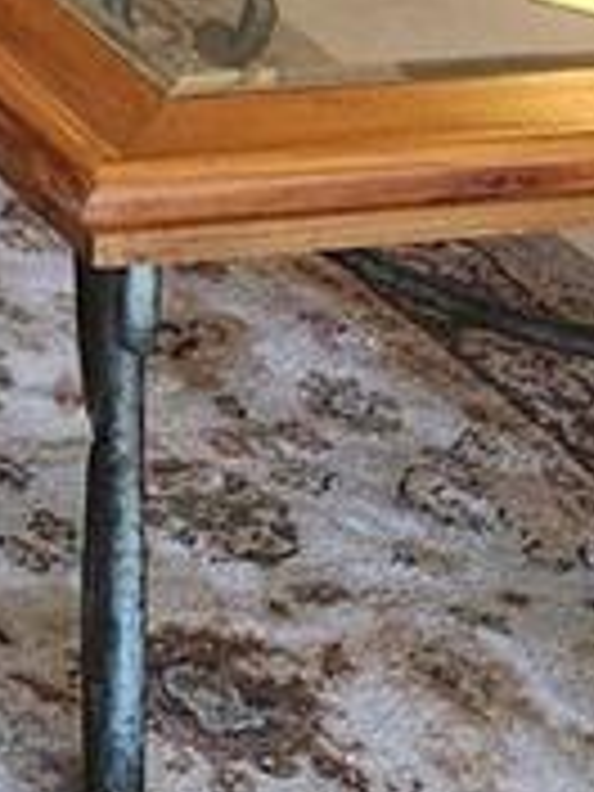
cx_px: -1305
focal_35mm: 157
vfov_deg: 11.4
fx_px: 3592
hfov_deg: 7.9
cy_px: -796
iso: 640
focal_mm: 5.4
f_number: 1.8
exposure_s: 1/120
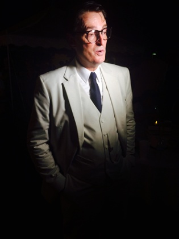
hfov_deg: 48.2
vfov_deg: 61.7
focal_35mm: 29
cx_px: 90
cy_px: 120
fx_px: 200
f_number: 2.2
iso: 100
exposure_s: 1/30
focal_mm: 4.15
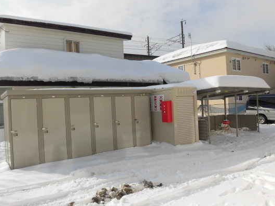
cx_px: 117
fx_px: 230
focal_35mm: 29
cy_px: 103
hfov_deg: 61.4
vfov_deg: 48.2
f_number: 7.8
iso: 100
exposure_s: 1/400
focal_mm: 4.3
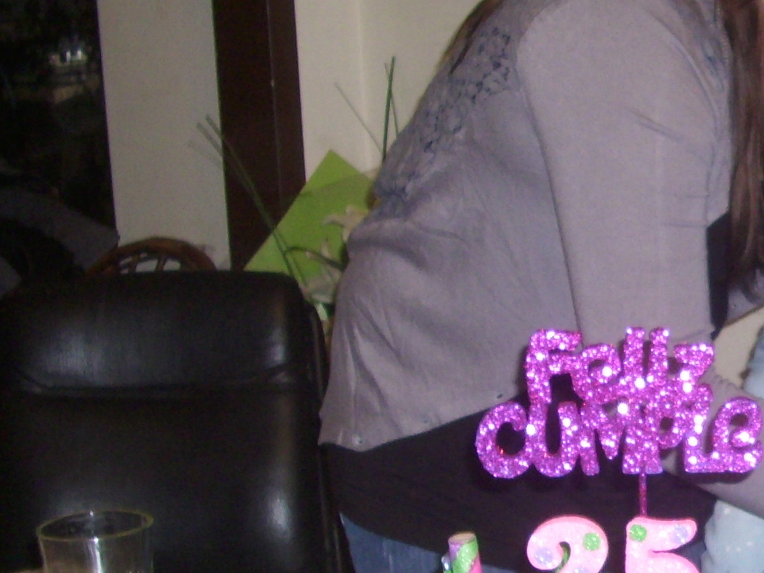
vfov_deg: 16.6
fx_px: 1965
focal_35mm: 89
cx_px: 942
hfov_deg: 20.4
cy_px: 345
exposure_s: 1/30
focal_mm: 6.2
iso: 100
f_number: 2.8
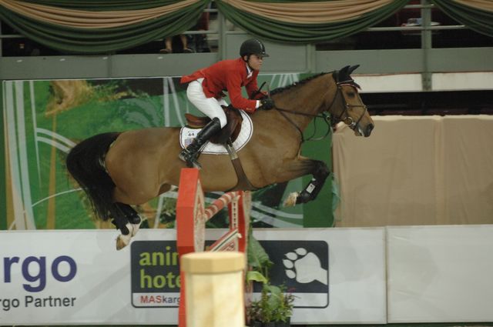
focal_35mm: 300
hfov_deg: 6.9
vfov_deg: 4.6
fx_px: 4103
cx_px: 246
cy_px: 164
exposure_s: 1/400
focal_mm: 200
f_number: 3.2
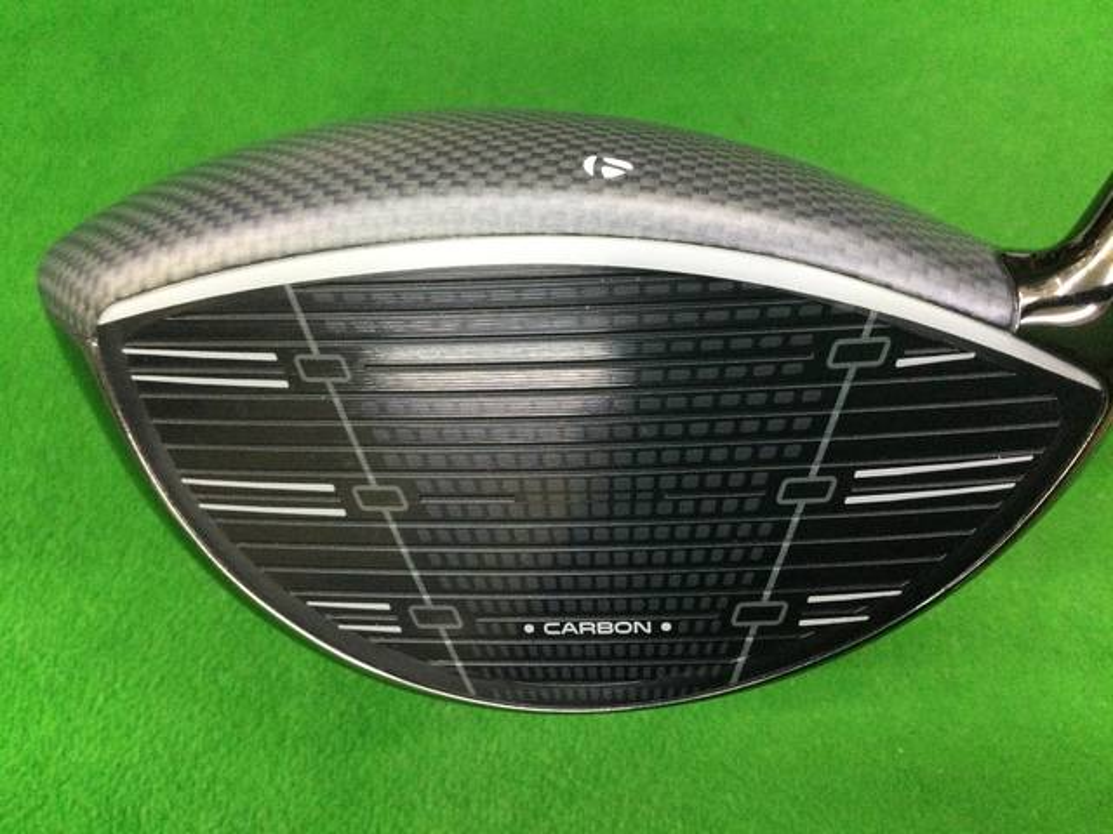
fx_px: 997
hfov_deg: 58.4
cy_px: 417
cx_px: 556
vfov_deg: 45.4
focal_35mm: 31
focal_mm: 3.3
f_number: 2.4
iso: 160
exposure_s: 1/30
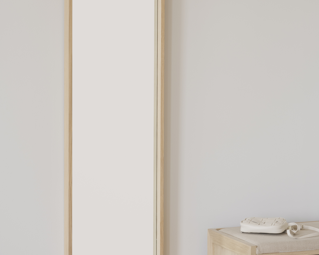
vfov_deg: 12.8
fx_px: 1133
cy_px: 79
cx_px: 159
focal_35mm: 120
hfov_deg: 16.0
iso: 250
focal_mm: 85
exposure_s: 1/80
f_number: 2.8
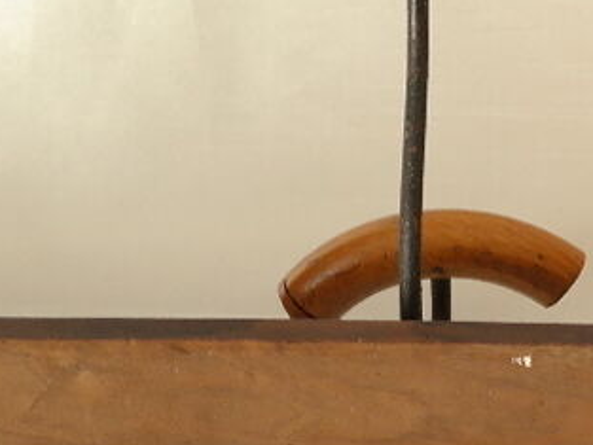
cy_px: -66
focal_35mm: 191
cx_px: 866
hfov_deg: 10.1
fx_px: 3273
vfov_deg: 7.7
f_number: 5.6
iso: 400
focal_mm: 24
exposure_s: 1/30
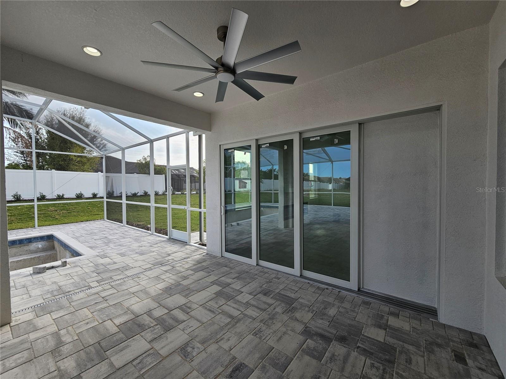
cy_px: 190
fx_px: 190
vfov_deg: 89.9
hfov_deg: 106.2
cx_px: 253
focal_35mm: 13
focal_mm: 2.2
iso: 50
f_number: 2.2
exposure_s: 1/447
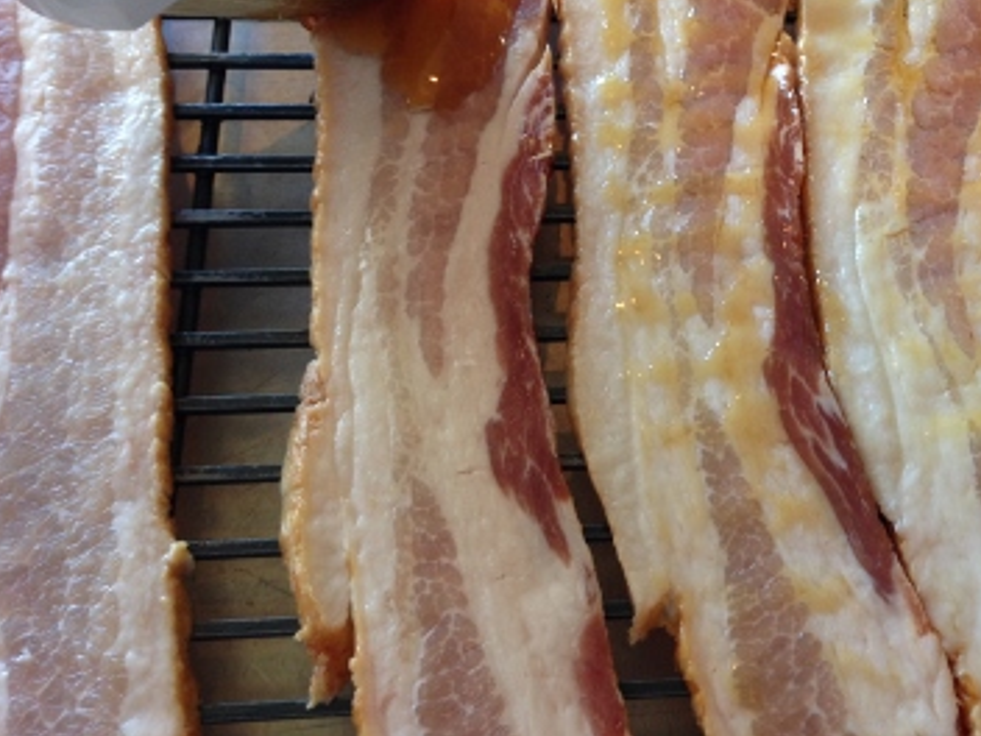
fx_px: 1275
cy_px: 237
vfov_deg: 31.9
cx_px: 619
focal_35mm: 45
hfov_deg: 41.7
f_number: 2.4
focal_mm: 4.12
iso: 80
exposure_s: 1/20
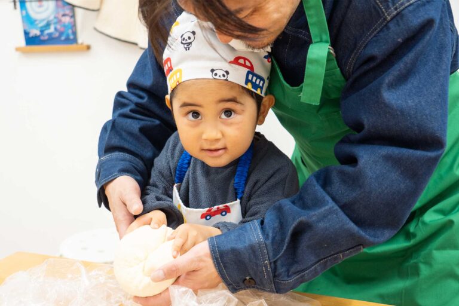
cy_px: 153
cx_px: 230
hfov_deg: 47.9
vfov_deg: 33.0
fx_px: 516
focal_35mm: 40
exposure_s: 1/200
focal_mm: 27
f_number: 2.8
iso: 800
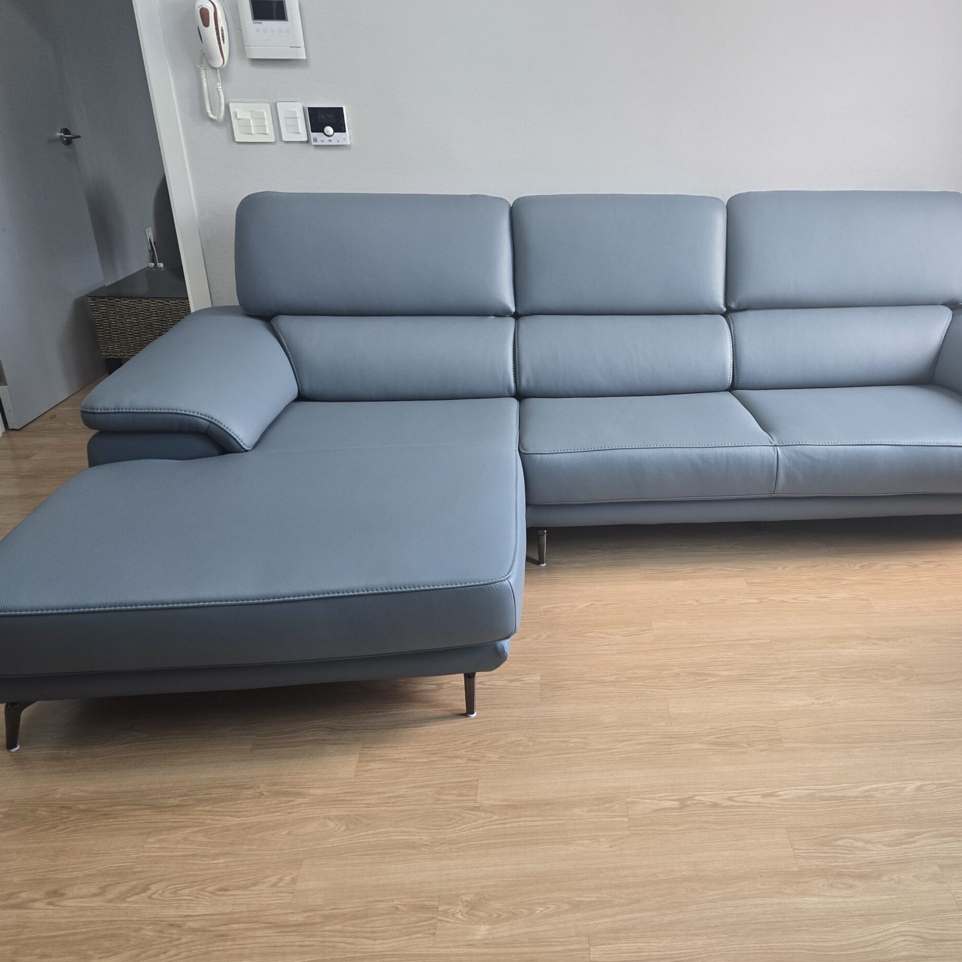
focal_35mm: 28
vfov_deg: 57.3
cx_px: 611
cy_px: 466
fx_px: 880
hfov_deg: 56.5
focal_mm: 6.3
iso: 160
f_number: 1.7
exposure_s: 1/120
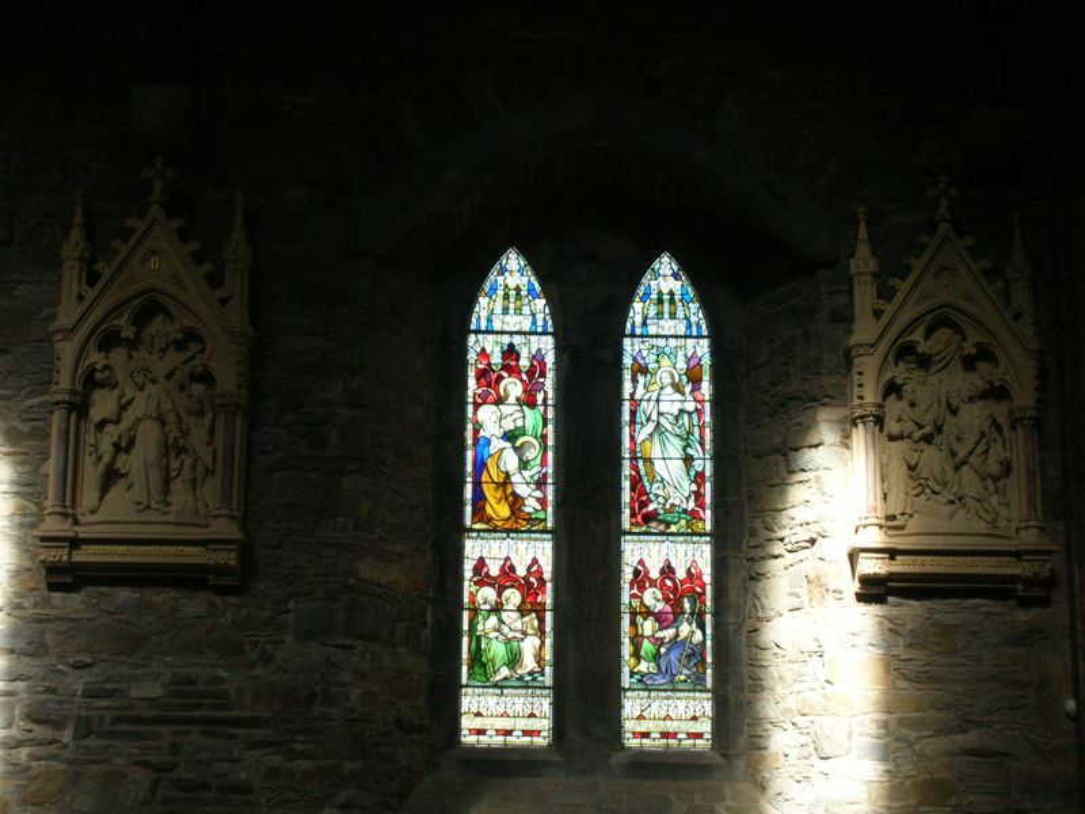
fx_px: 1912
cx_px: 542
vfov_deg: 24.0
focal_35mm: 61
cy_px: 407
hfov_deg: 31.7
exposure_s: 1/155
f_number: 4
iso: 200
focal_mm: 10.1
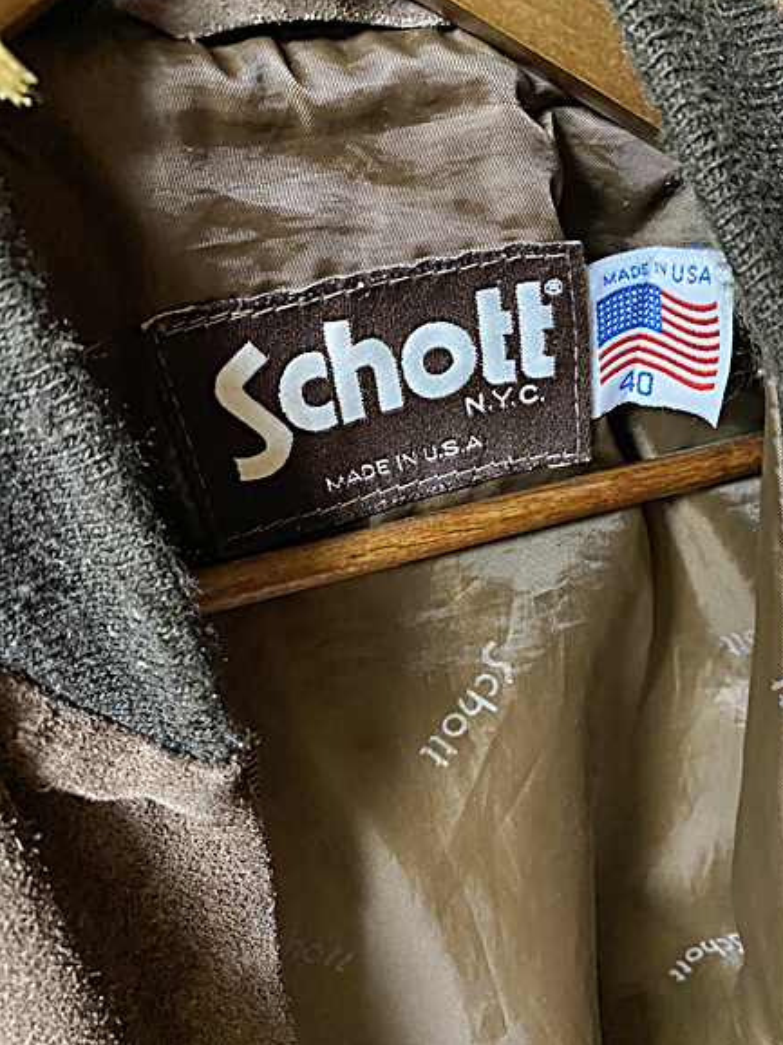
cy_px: 524
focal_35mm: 27
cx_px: 403
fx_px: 815
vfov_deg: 65.3
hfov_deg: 51.3
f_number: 1.8
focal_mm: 4.25
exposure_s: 1/25
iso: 640
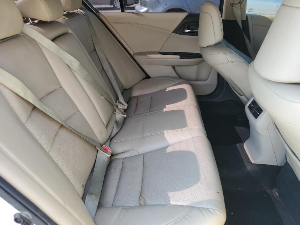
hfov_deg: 65.3
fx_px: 234
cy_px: 109
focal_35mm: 27
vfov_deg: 51.4
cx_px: 148
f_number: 1.5
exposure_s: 1/132
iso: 50
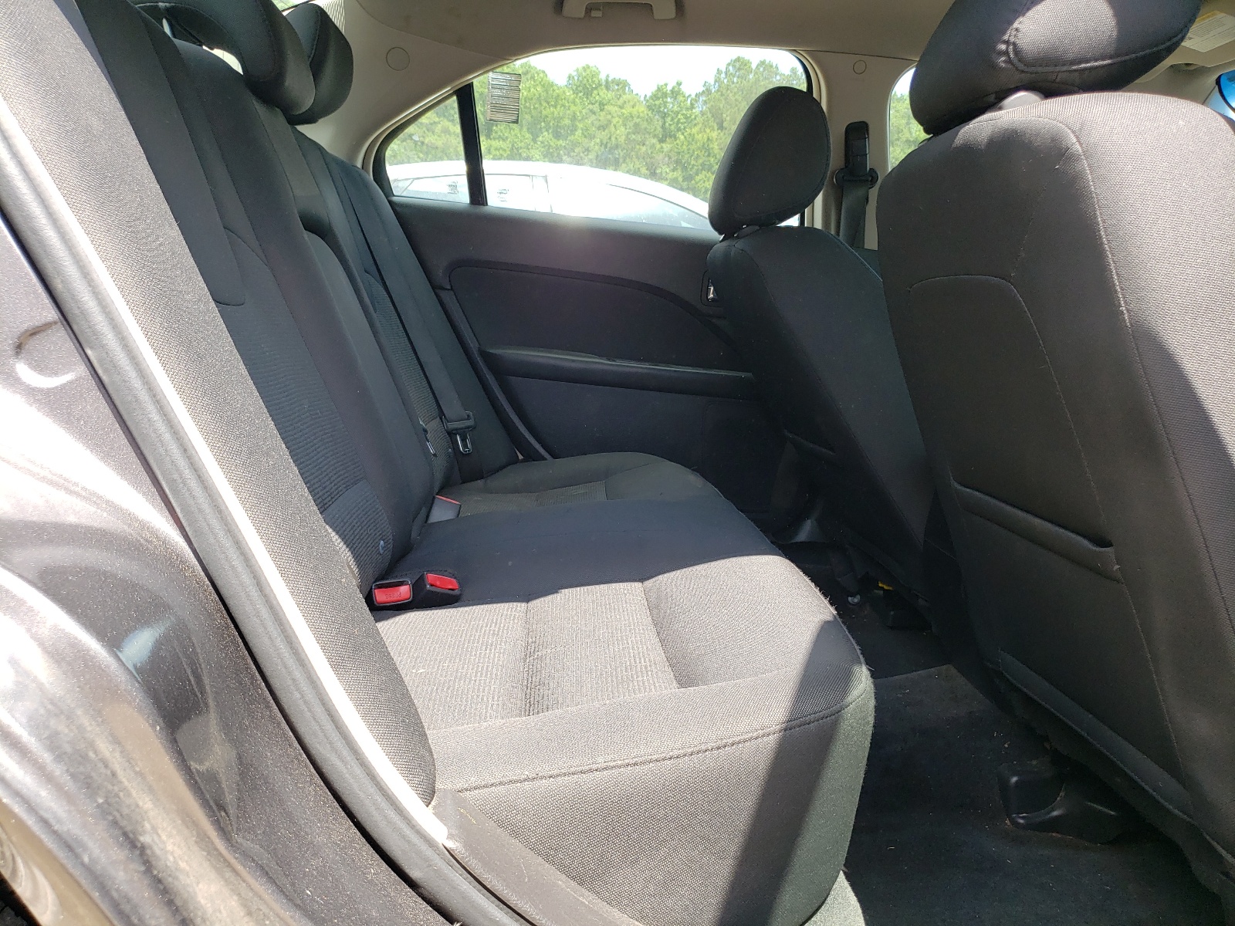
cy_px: 463
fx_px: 928
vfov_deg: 53.1
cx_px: 618
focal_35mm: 26
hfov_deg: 67.3
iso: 50
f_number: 1.5
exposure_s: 1/370
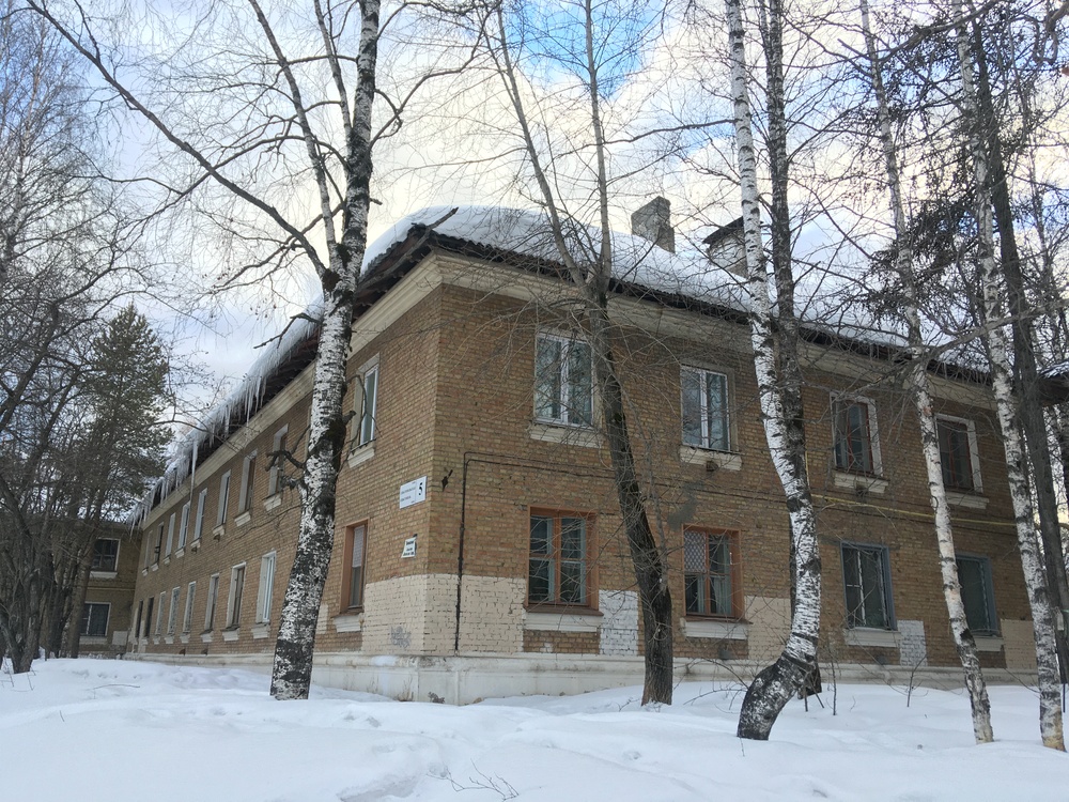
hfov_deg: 61.7
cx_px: 534
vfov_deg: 48.2
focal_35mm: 29
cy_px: 401
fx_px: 896
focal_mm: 4.15
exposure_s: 1/194
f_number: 2.2
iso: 25
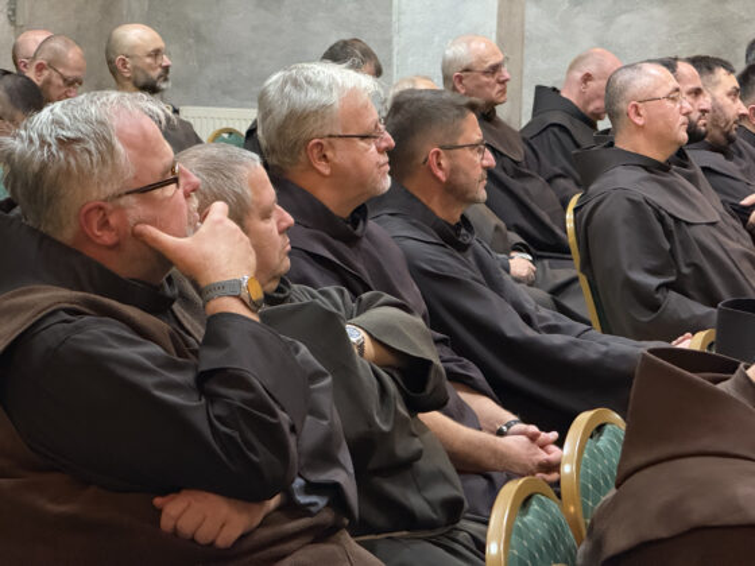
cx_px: 378
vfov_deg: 12.3
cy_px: 283
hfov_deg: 16.4
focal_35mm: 120
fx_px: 2617
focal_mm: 15.66
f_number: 2.8
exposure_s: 1/33
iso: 1000
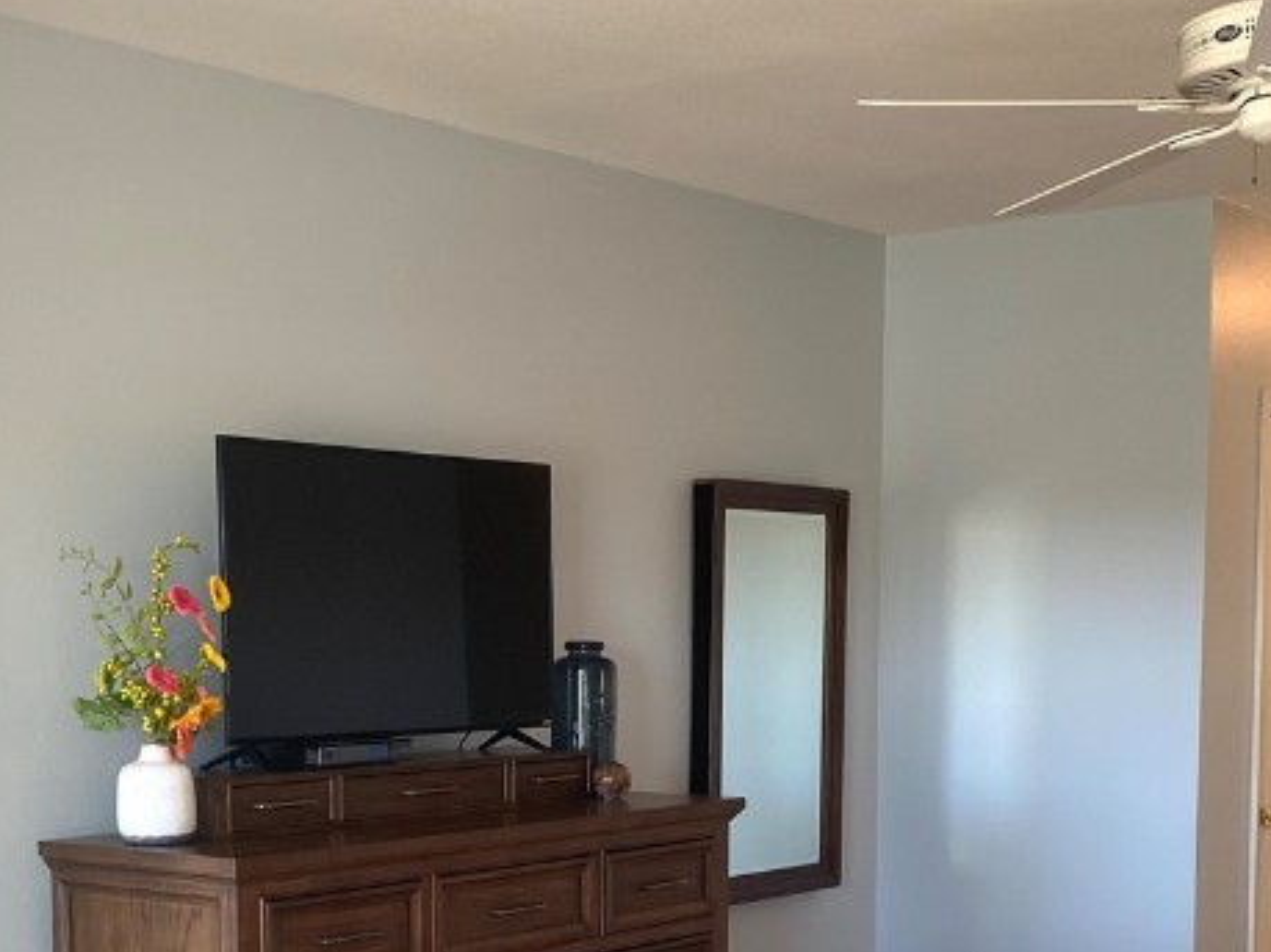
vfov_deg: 24.6
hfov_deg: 33.2
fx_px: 2129
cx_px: 543
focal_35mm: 58
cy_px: 841
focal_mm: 4.25
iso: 100
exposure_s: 1/120
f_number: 1.8
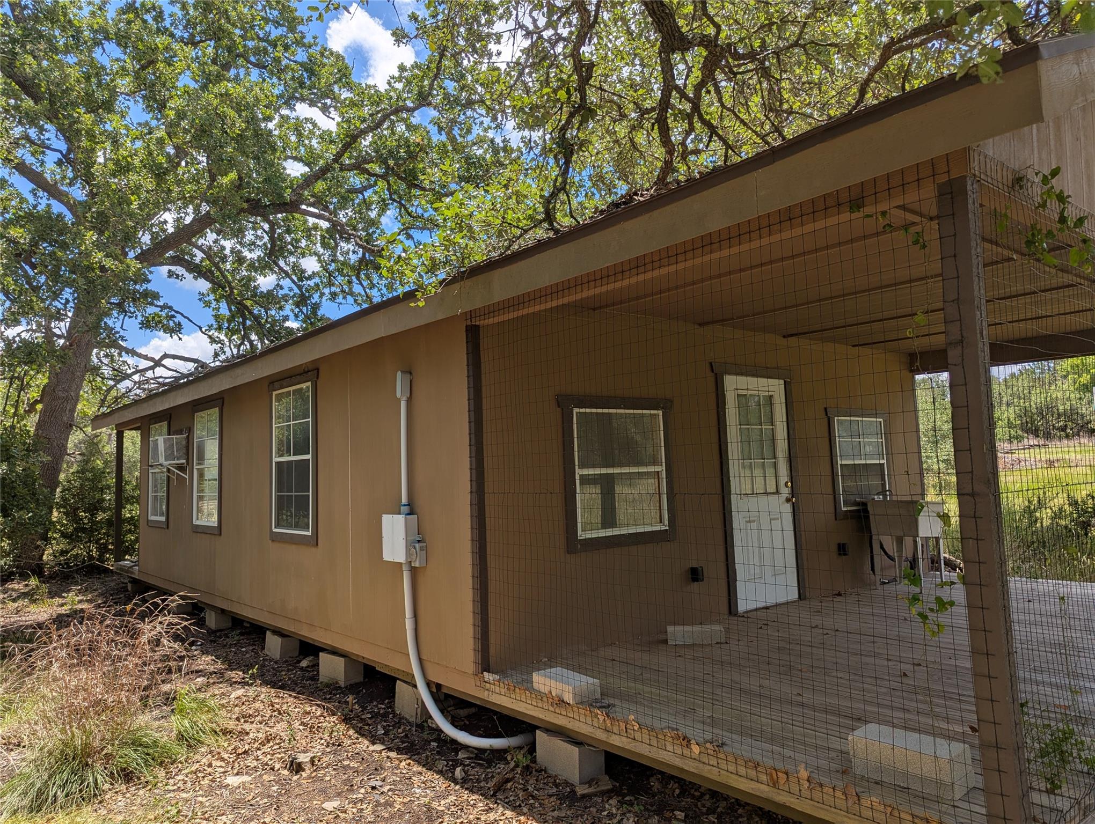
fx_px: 760
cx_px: 548
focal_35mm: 24
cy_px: 412
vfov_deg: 56.9
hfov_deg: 71.5
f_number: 1.85
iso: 42
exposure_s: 1/1825
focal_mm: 6.81
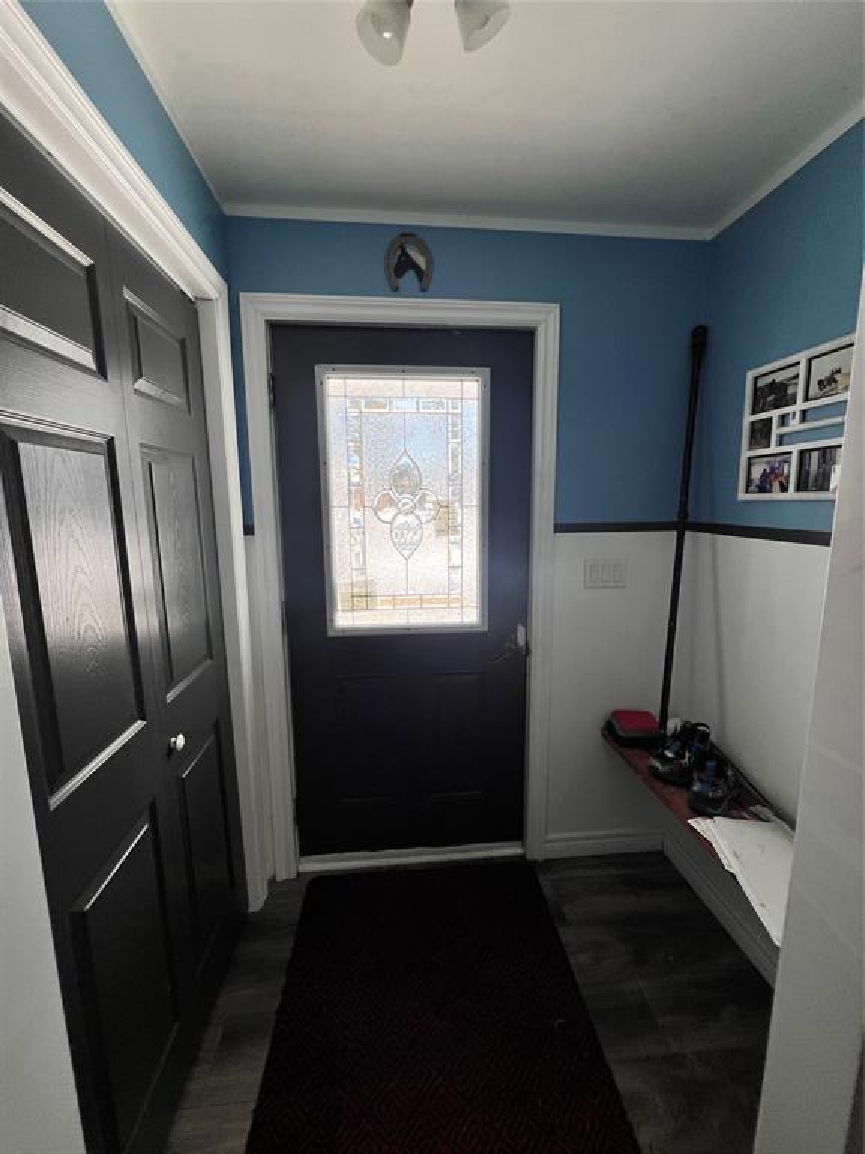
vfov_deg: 106.2
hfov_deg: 89.9
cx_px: 432
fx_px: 433
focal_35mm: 13
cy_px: 577
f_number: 1.8
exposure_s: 1/265
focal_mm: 1.57
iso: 32
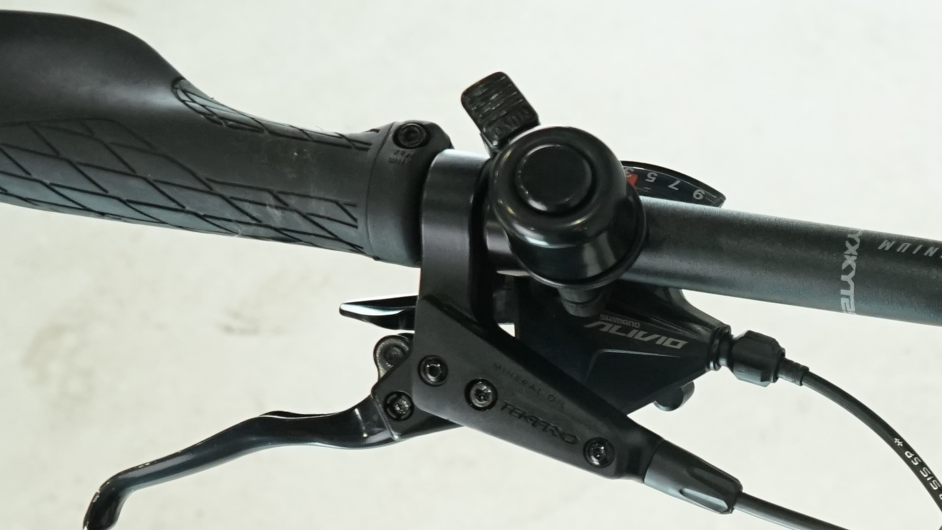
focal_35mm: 99
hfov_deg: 19.0
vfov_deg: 11.8
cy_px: 738
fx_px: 2473
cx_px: 1407
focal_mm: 28
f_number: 5.6
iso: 1600
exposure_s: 1/200
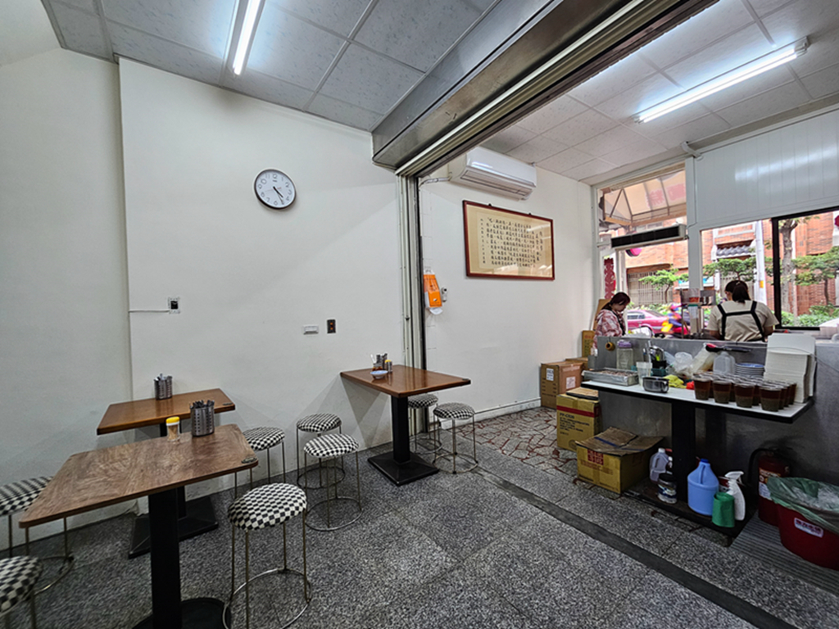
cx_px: 420
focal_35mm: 13
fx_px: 315
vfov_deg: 89.9
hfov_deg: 106.2
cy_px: 314
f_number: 2.2
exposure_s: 1/60
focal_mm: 2.2
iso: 125
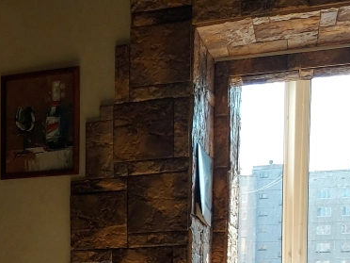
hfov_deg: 21.4
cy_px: 338
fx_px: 819
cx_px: -124
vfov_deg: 17.2
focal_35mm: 81
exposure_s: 1/259
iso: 32
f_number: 1.8
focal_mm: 5.23
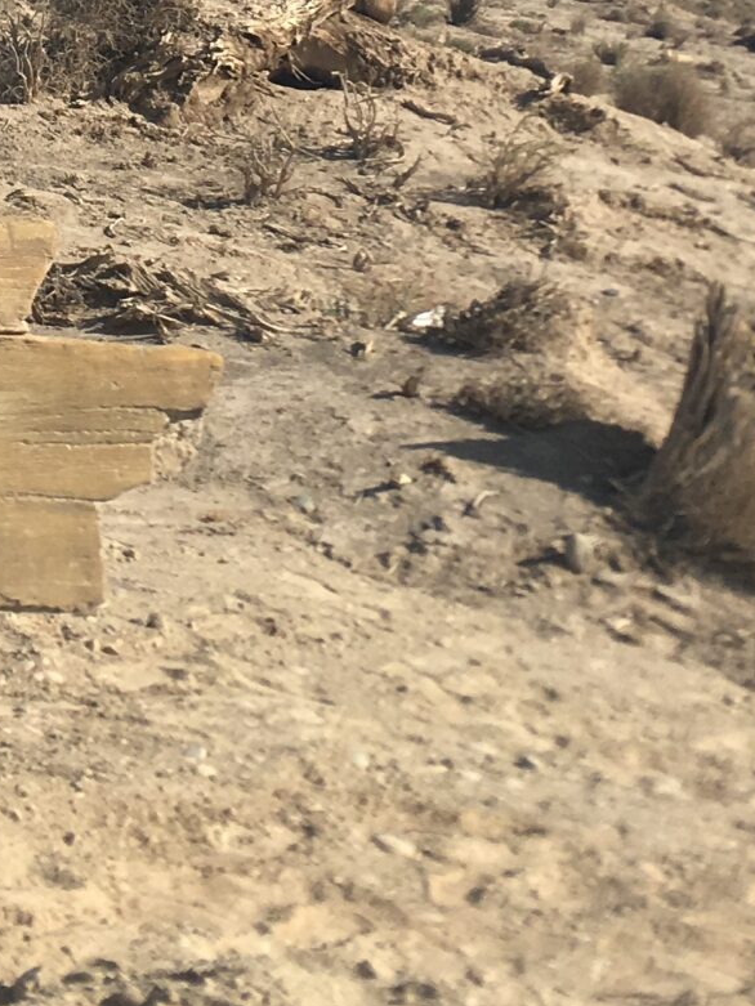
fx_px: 2762
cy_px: -227
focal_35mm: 95
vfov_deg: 19.4
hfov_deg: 15.5
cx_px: 188
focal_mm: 4.15
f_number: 2.2
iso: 25
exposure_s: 1/2564
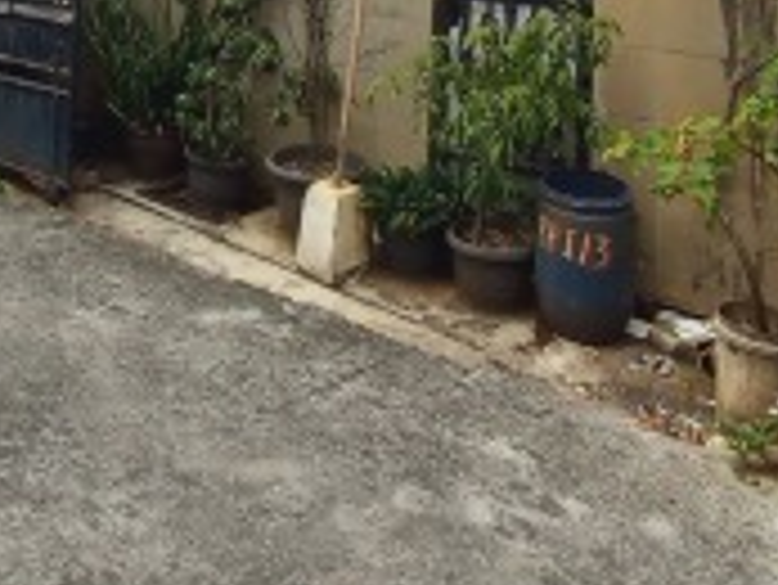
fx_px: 1035
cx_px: 227
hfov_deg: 40.4
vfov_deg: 26.4
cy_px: -194
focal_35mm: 46
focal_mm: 1.42
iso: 40
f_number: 2.2
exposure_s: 1/1062
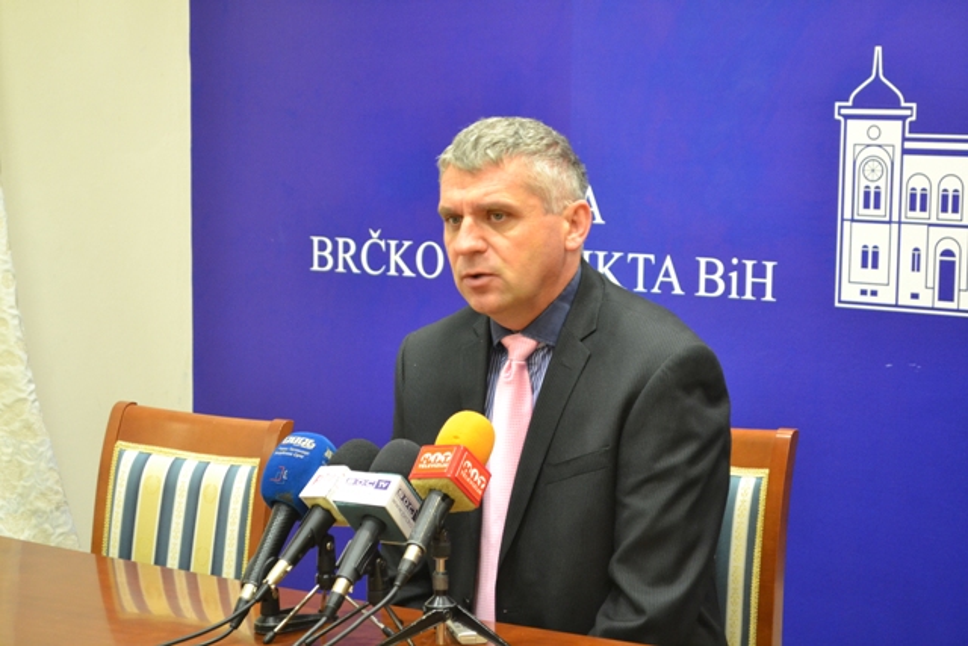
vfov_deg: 16.6
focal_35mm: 82
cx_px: 484
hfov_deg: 24.6
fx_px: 2219
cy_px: 323
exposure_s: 1/30
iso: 2200
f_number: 5.6
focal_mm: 55
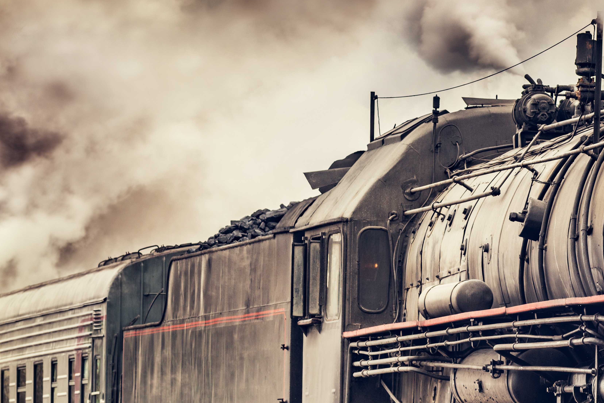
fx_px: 5605
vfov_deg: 4.1
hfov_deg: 6.1
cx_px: 614
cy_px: 312
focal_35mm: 334
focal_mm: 150
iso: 125
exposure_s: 1/30
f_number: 10
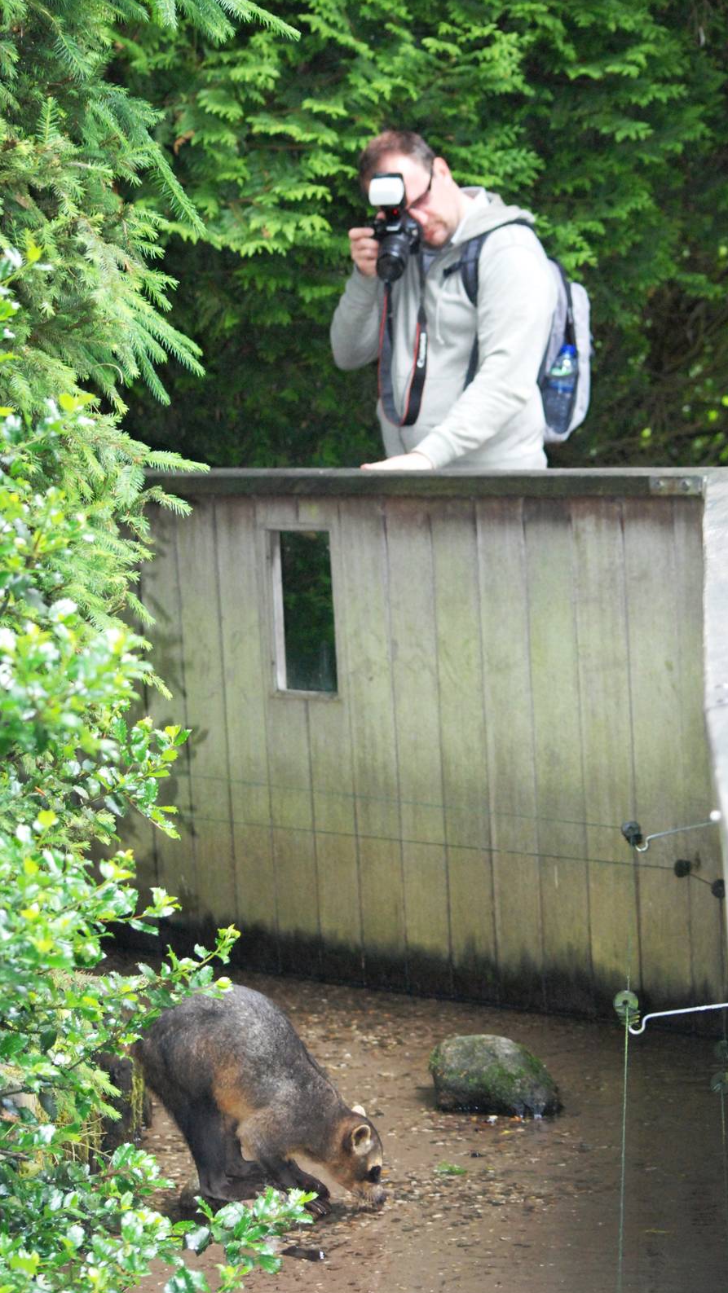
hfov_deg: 10.9
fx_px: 3808
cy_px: 649
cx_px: 344
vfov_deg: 19.3
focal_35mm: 111
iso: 1600
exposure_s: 1/160
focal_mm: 70
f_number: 4
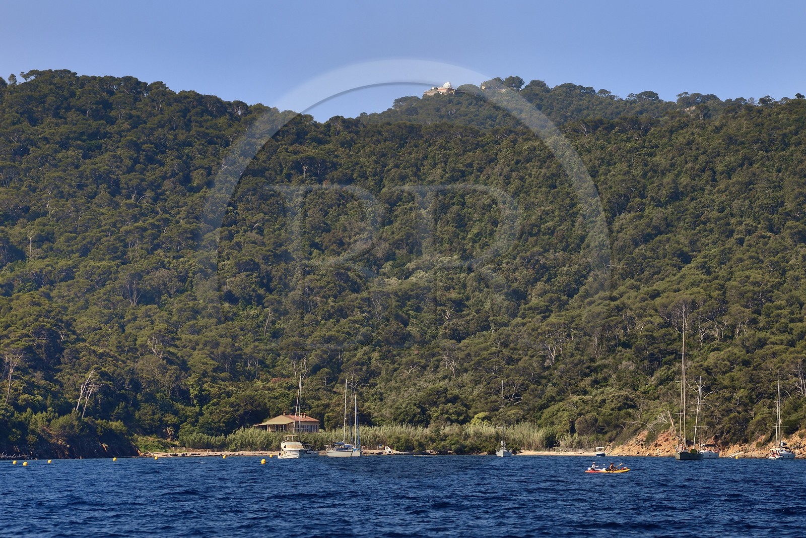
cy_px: 269
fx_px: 4478
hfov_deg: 10.3
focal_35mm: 200
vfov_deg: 6.9
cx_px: 403
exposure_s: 1/640
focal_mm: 200
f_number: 8
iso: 200
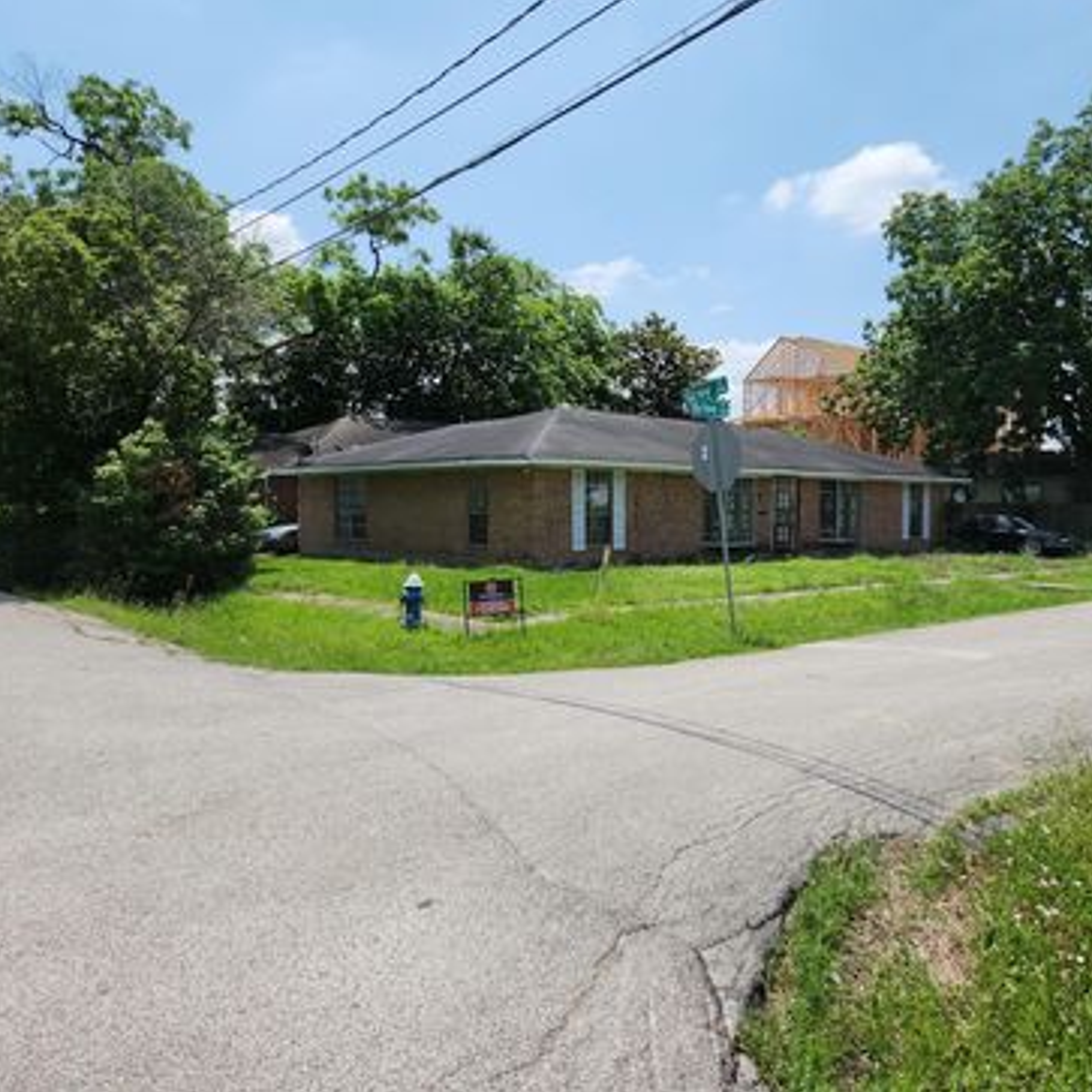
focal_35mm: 28
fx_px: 999
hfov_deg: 56.9
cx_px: 644
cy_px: 537
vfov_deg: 57.3
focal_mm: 5.4
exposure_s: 1/1874
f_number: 1.8
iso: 20
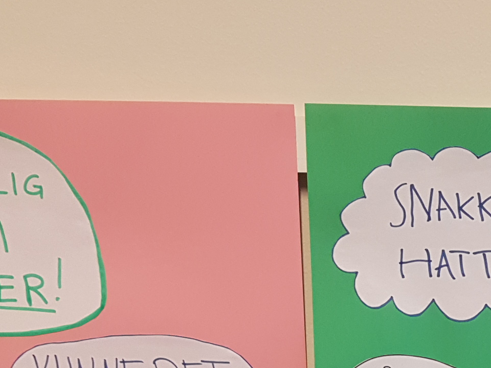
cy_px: 415
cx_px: 523
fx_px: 1106
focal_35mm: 78
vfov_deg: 18.1
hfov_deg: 23.6
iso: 200
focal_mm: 4.2
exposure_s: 1/50
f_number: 1.7
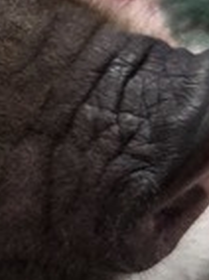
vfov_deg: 11.8
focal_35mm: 166
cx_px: -258
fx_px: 1340
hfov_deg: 8.3
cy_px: -24
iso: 500
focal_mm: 5.4
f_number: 1.8
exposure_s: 1/120
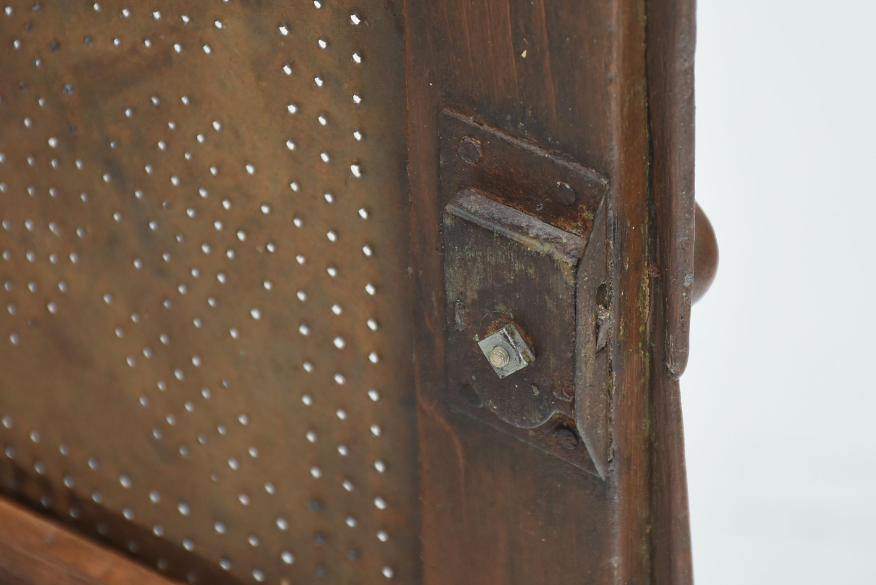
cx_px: 510
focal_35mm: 274
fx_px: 6673
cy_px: 293
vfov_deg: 5.0
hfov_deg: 7.5
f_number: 7.1
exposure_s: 1/125
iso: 200
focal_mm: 140
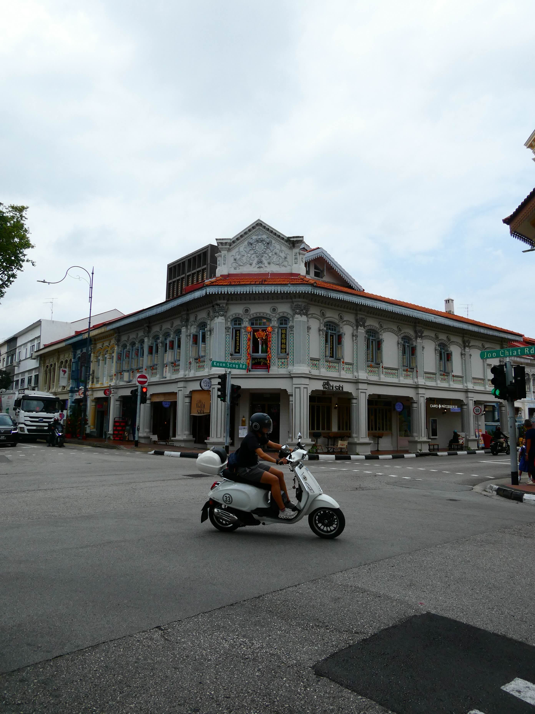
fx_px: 495
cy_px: 357
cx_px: 268
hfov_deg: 56.8
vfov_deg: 71.6
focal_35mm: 24
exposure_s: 1/1300
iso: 80
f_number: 3.3
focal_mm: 4.3
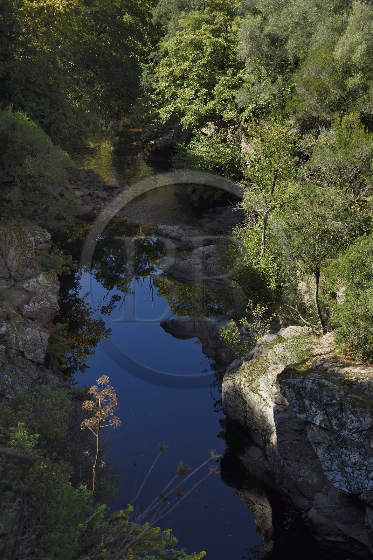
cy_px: 280
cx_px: 186
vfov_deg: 32.4
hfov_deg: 21.9
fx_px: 965
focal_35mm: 62
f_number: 5.6
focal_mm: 62
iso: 200
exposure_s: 1/250
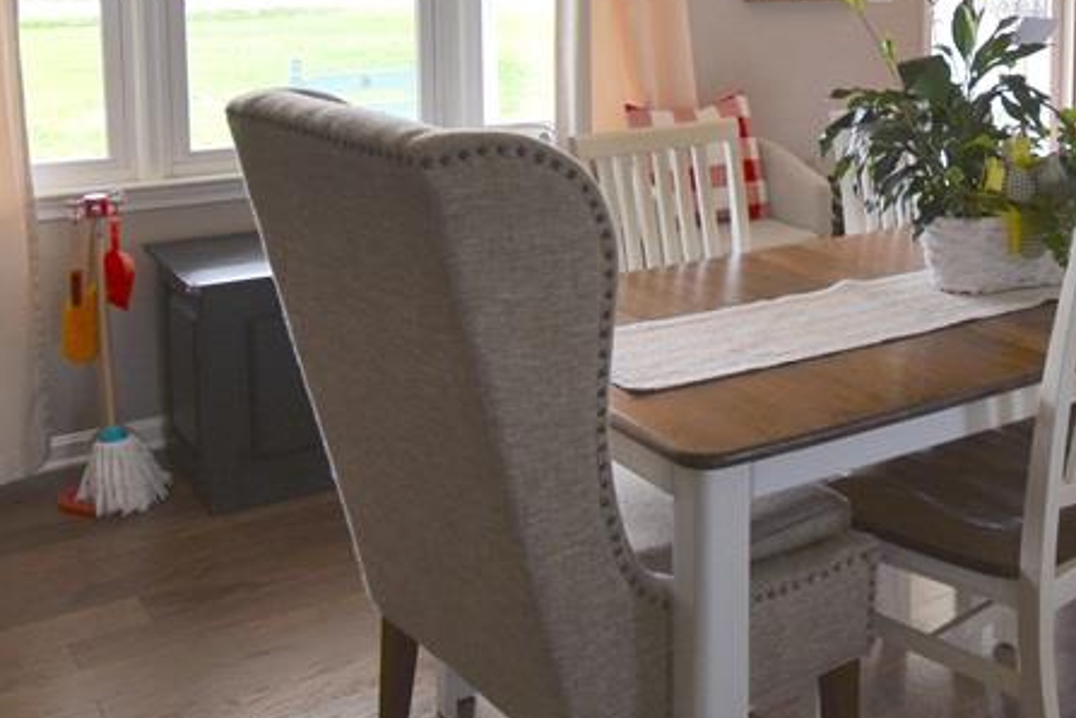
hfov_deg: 43.7
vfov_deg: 30.1
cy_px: 105
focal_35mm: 43
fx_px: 1285
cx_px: 828
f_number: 4
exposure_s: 1/60
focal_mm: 10
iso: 100
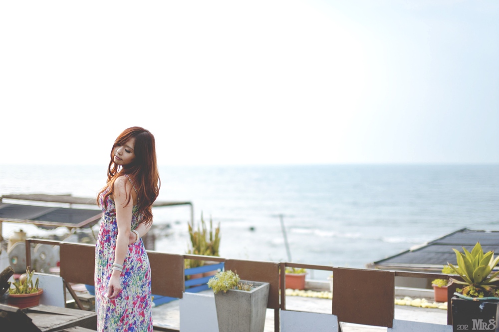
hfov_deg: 39.6
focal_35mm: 50
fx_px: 692
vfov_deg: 26.9
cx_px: 250
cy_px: 166
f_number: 1.6
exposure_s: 1/8000
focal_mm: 50
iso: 200
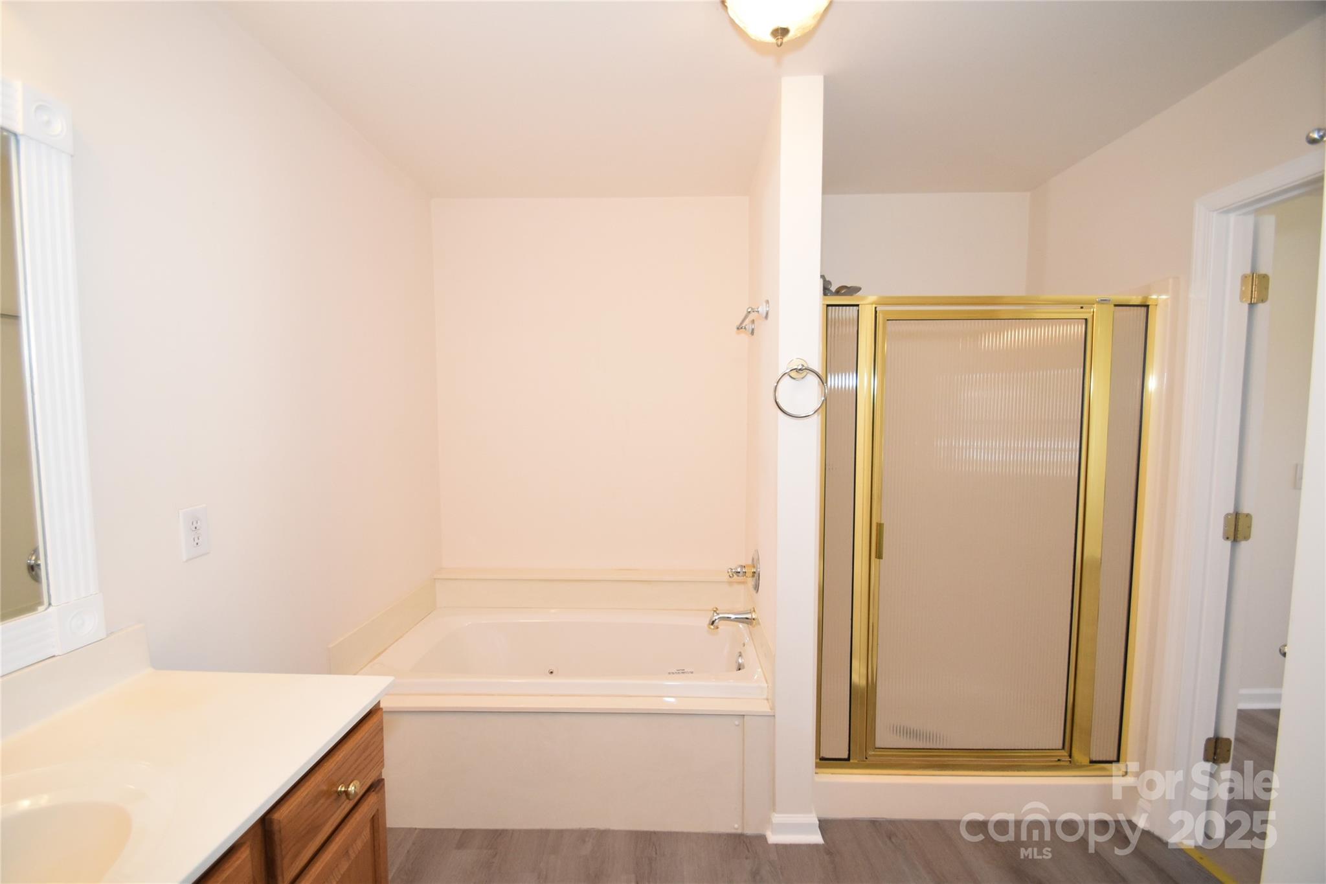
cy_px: 442
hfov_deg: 100.4
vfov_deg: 77.3
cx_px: 663
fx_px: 552
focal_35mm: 15
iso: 1400
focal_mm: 10
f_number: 3.5
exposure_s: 1/60
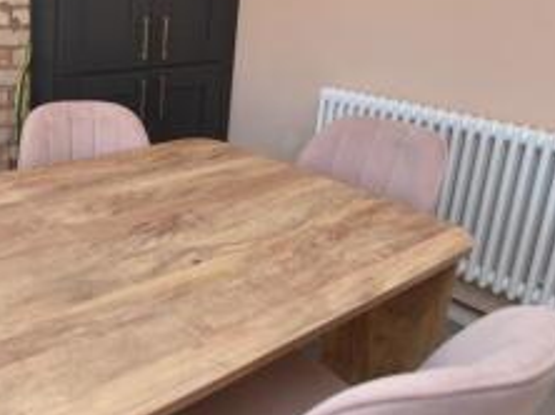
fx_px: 545
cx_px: 88
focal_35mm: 34
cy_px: 116
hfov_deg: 49.7
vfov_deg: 40.8
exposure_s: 1/50
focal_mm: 11
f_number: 3.5
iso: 100
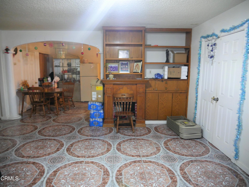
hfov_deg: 71.6
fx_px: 173
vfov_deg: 56.8
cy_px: 94
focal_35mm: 24
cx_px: 124
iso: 2000
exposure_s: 1/60
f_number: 2.8
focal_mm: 12
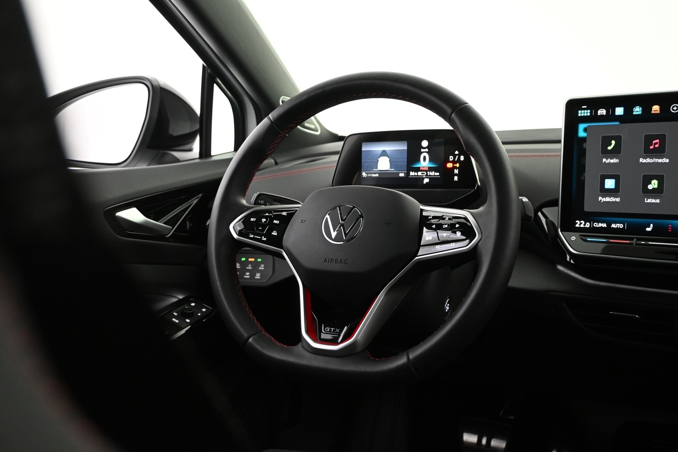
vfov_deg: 41.7
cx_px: 339
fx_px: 593
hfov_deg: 59.5
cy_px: 226
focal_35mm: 32
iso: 1600
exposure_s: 1/30
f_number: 4
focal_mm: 21
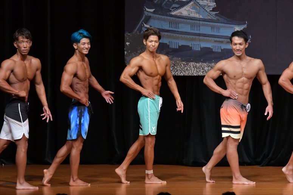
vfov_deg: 5.1
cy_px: 98
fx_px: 2196
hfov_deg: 7.6
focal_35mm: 270
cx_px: 146
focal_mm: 180
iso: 5000
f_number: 5.6
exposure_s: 1/400
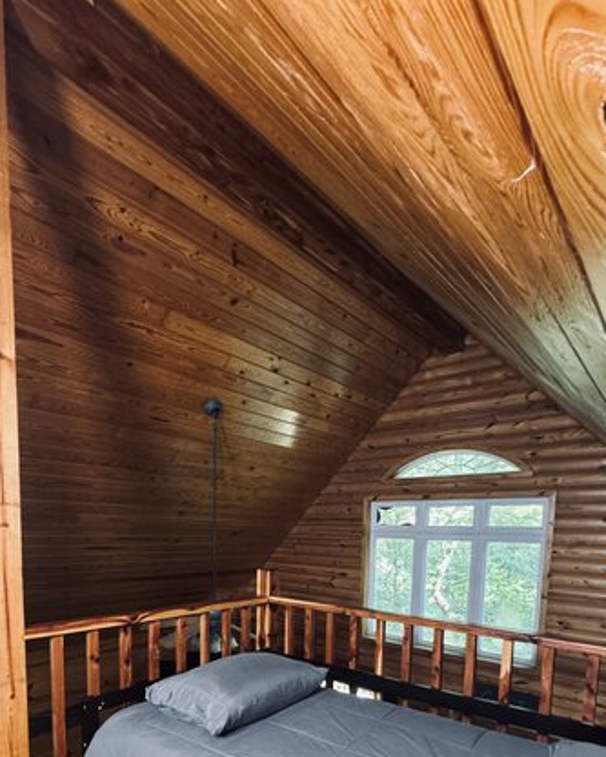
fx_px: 471
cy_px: 575
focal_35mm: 21
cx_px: 280
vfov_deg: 71.8
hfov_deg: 65.5
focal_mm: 2.22
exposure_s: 1/60
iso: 640
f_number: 2.2
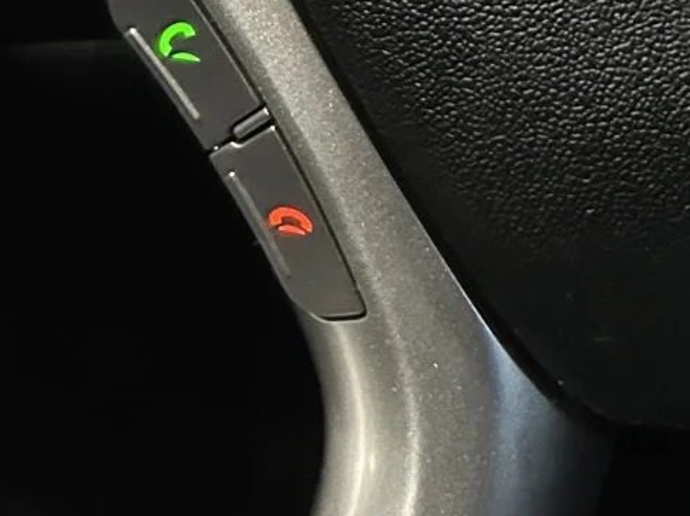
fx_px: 2052
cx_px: 975
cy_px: -459
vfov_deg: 12.8
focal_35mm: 103
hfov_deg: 17.5
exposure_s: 1/25
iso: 500
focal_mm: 5.7
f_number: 1.5
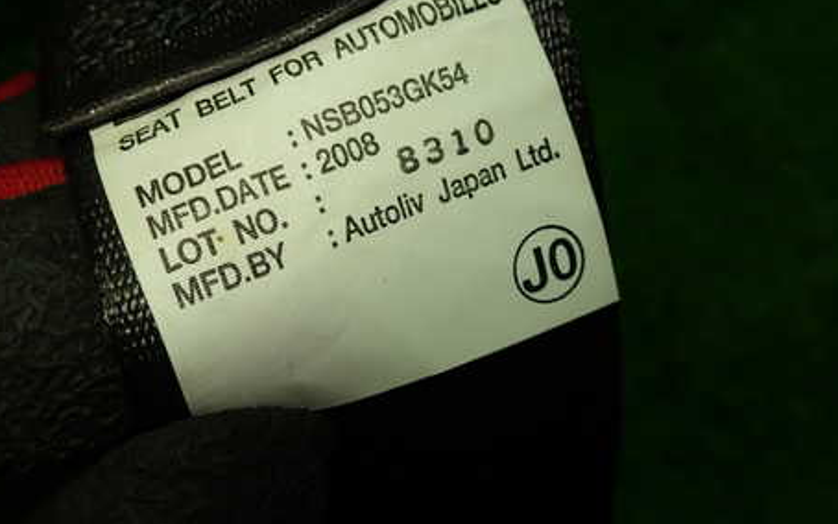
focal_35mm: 42
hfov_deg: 47.1
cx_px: 382
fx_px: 959
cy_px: 216
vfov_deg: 30.5
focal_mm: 5.4
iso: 100
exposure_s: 1/60
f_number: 3.2
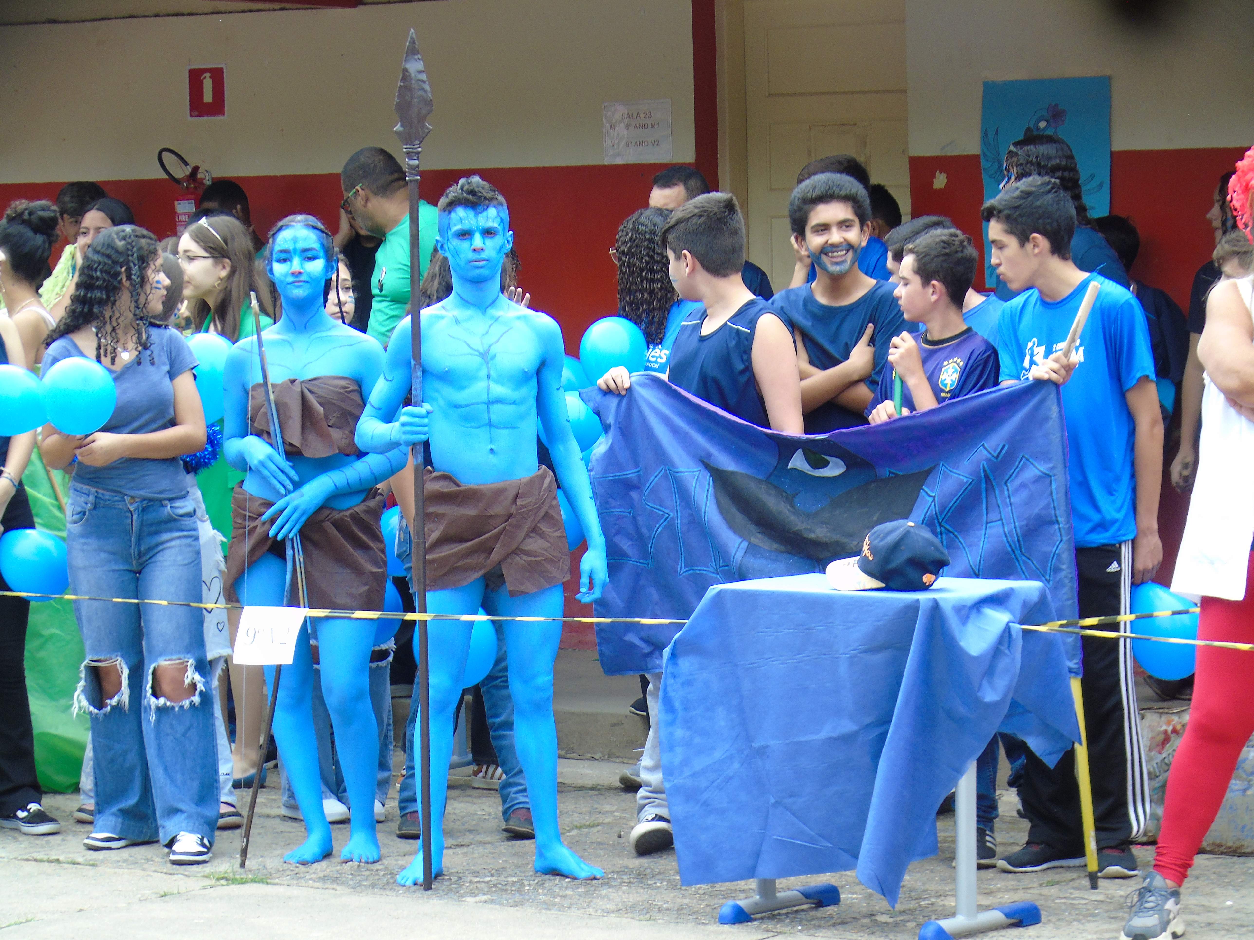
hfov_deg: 15.9
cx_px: 627
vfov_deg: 12.0
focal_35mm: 124
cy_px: 470
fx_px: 4492
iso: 100
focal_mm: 22
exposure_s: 1/80
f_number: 4.6
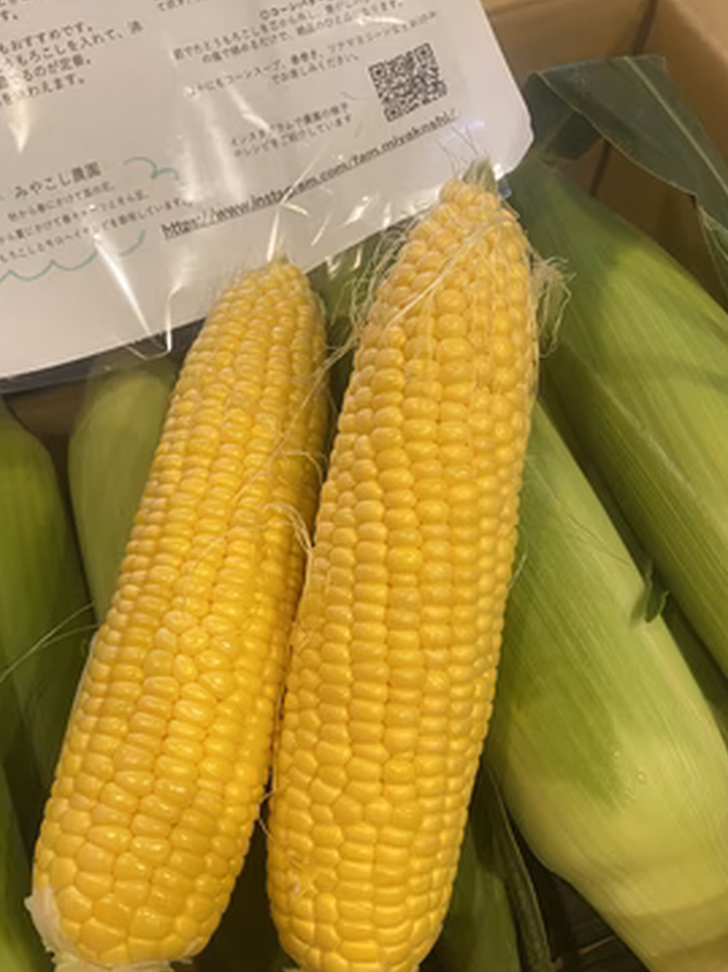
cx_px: 327
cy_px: 504
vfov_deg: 61.7
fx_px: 814
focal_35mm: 29
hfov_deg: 48.1
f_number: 1.8
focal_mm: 4.25
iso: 160
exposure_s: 1/50
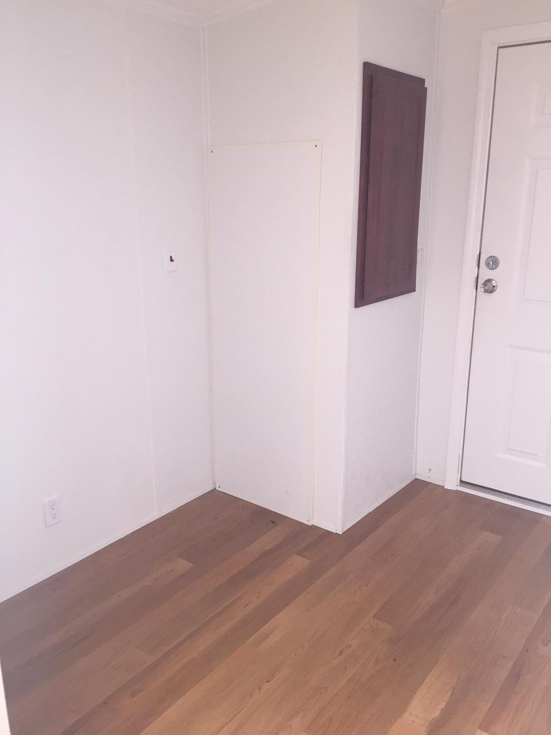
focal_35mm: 29
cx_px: 276
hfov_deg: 48.2
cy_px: 368
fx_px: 615
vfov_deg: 61.7
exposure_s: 1/30
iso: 125
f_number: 2.2
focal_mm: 4.15
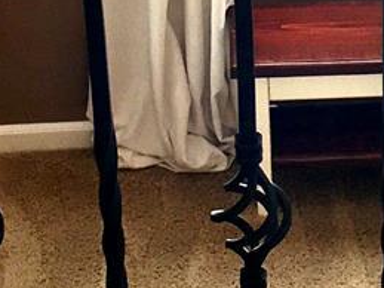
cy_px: -91
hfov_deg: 11.0
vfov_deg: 8.2
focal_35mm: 179
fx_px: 1985
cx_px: 331
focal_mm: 4.15
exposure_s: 1/60
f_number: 2.2
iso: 25
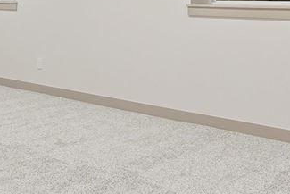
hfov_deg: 30.1
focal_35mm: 65
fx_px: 524
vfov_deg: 20.2
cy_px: -4
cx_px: 53
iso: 250
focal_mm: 16.5
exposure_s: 1/60
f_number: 9
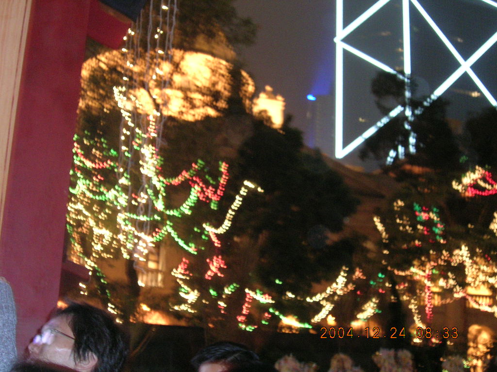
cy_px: 186
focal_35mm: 53
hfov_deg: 36.2
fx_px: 761
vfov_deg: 27.5
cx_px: 248
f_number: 3.2
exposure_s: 1/2.9
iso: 200
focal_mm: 8
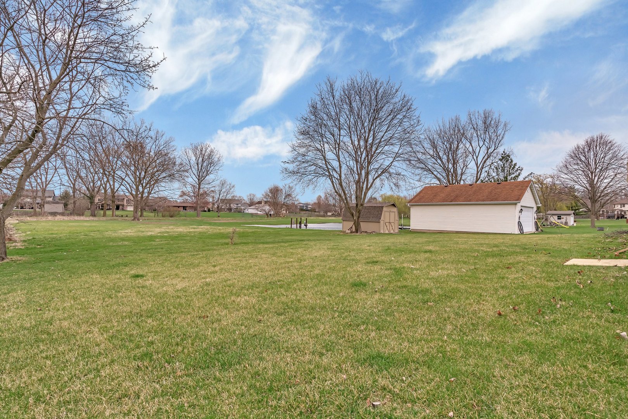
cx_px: 314
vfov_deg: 73.8
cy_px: 210
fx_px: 279
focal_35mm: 16
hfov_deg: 96.7
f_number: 9
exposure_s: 1/100
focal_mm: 16
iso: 400
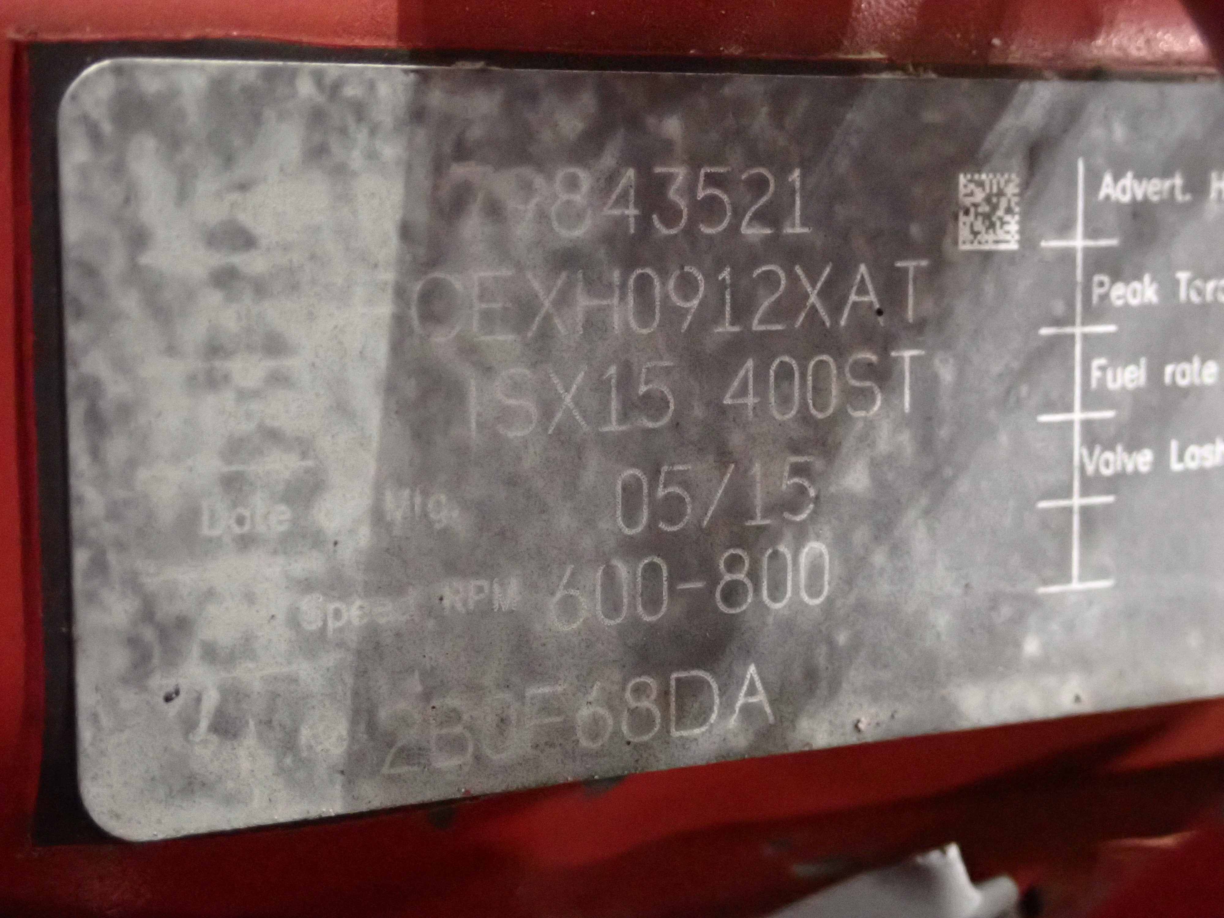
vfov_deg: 21.9
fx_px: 2369
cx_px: 612
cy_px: 459
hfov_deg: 29.0
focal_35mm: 67
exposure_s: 1/60
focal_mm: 11.88
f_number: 3.8
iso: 4000
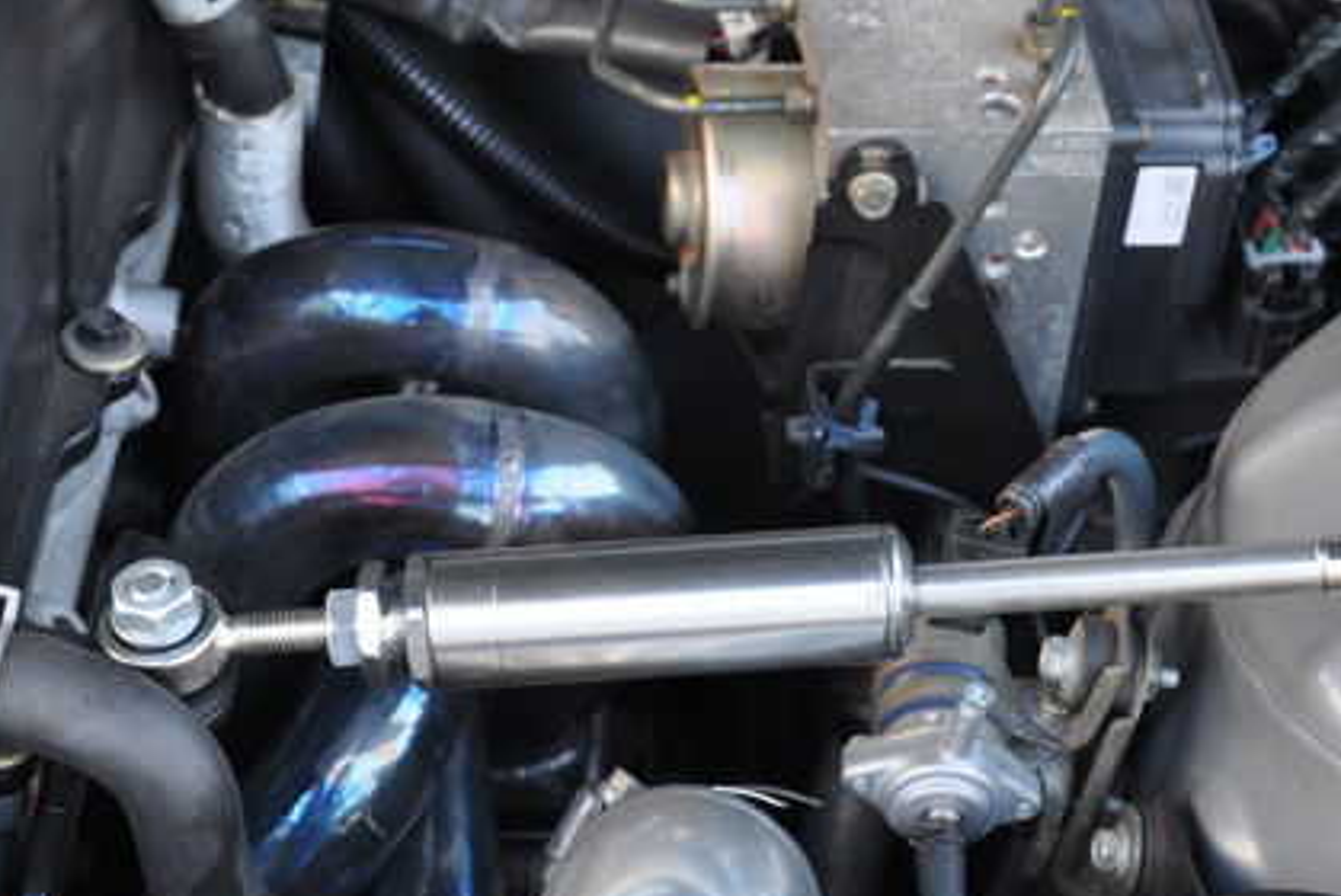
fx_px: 3578
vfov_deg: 14.3
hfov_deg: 21.2
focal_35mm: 96
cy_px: 574
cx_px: 781
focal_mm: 42
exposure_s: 1/15
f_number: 4.8
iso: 400
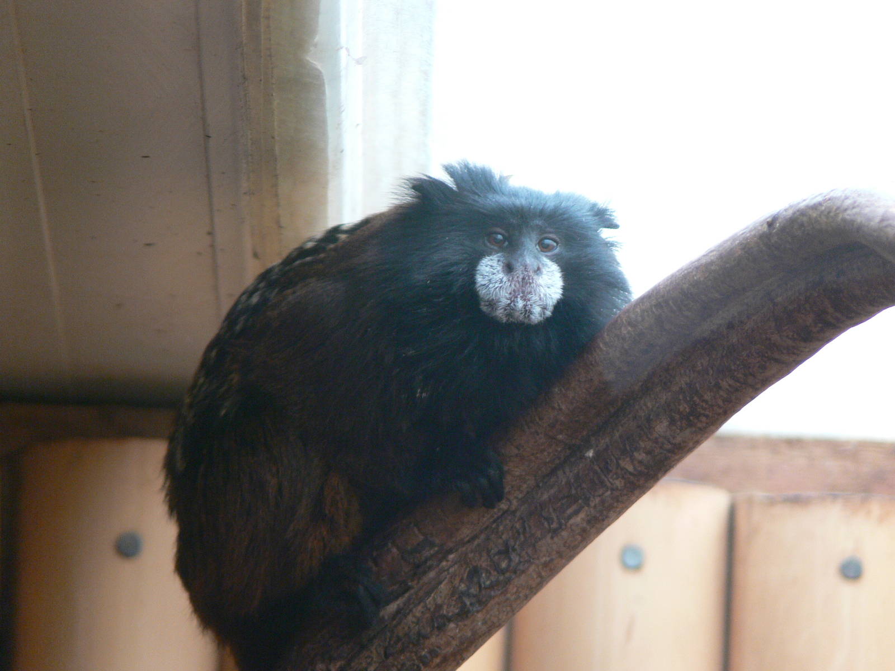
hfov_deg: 4.7
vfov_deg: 3.5
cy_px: 336
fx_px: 10859
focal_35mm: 420
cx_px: 448
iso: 200
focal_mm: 88.8
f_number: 3.7
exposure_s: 1/20
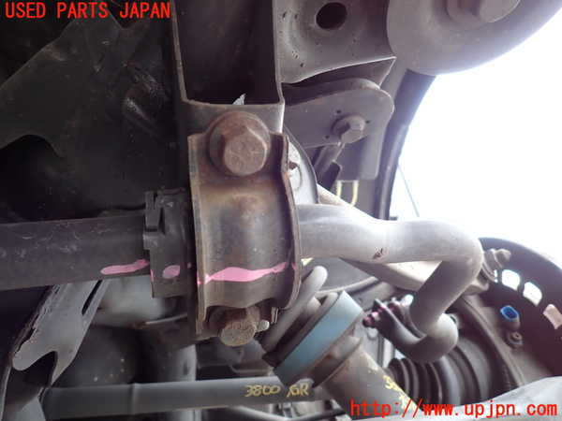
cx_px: 281
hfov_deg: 69.4
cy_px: 210
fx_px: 406
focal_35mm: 25
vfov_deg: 54.9
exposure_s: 1/60
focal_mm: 4.5
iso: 125
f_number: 2
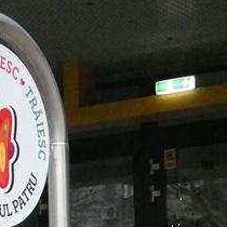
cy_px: 309
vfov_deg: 8.4
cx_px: -43
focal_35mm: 205
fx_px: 1521
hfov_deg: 8.4
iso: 1600
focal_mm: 10.9
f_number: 4.3
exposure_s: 1/125
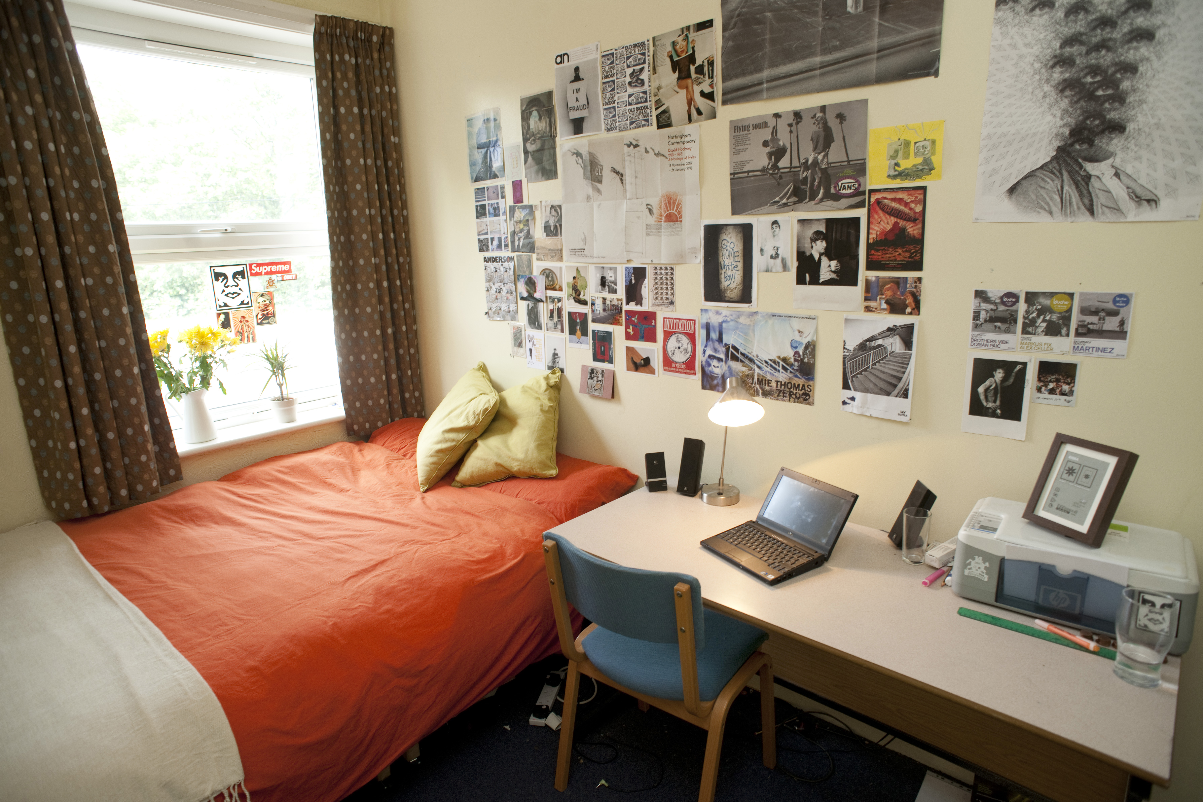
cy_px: 401
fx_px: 668
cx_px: 602
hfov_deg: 84.0
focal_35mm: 20
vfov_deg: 61.9
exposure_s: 1/40
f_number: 5
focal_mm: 20
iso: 200
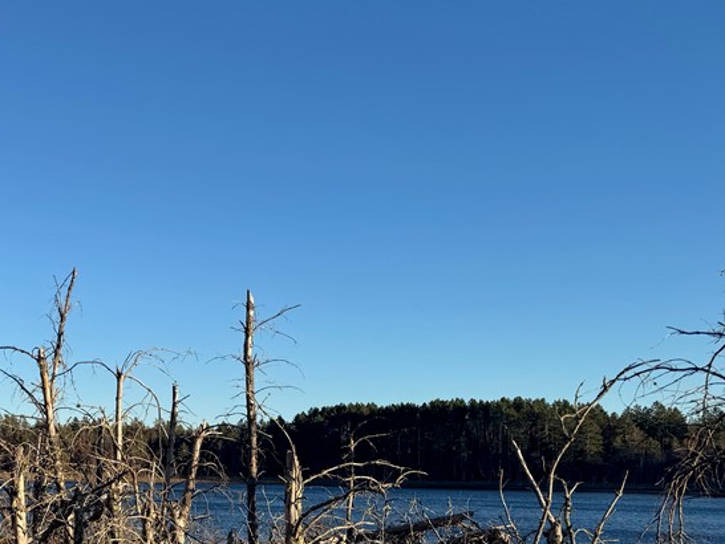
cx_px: 50
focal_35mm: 45
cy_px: 451
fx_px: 943
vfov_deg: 31.2
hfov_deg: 38.6
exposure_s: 1/3096
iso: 80
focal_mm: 6.76
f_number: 1.78
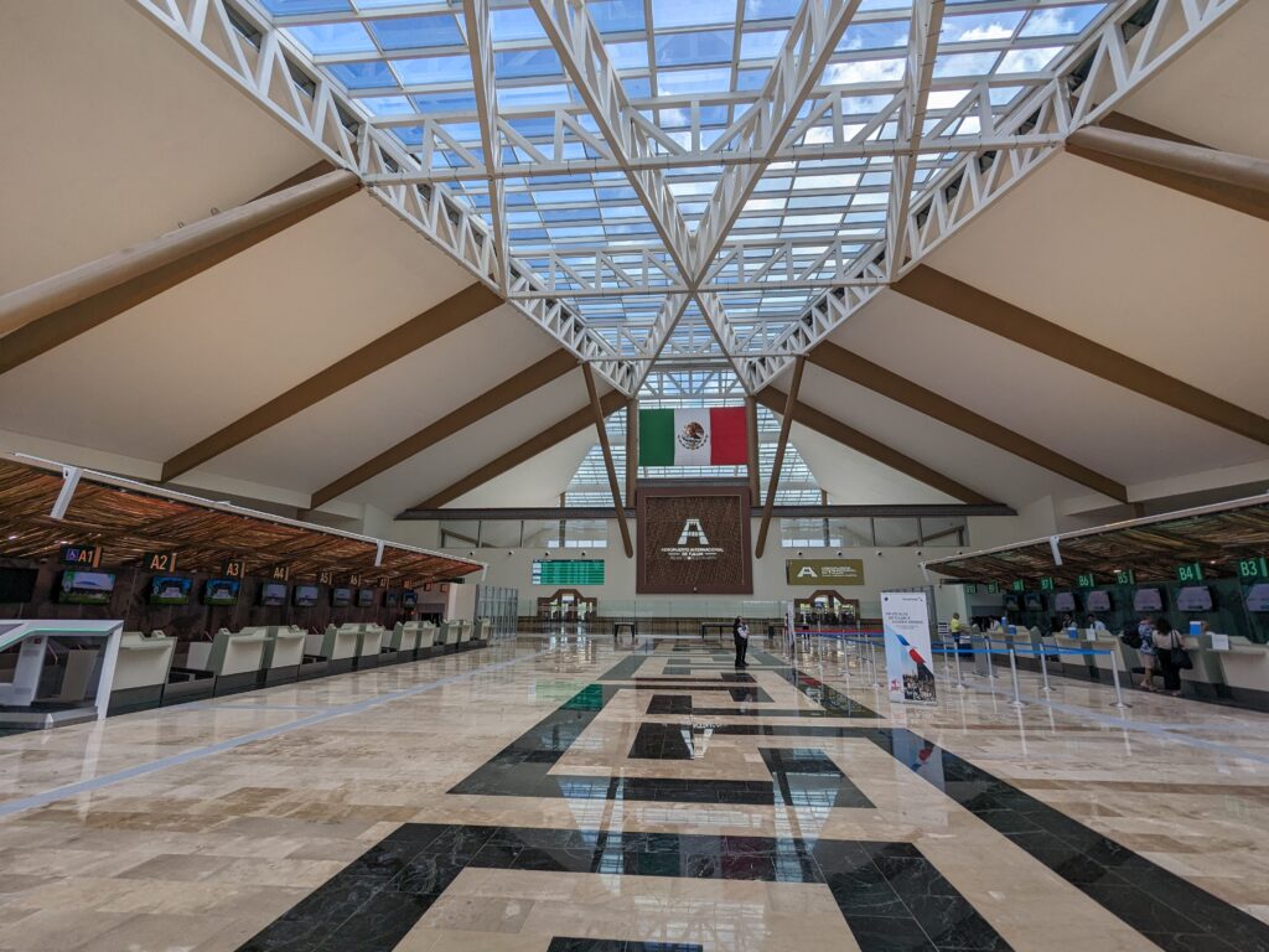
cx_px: 634
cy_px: 476
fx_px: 587
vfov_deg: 78.1
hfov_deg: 94.5
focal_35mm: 16
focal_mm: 2.35
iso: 37
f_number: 2.2
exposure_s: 1/228
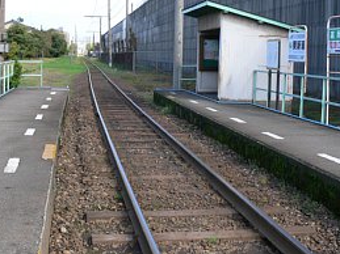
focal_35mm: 54
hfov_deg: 35.5
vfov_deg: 26.6
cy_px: 60
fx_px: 530
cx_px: 143
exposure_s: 1/125
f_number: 5.6
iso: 80
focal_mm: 7.4
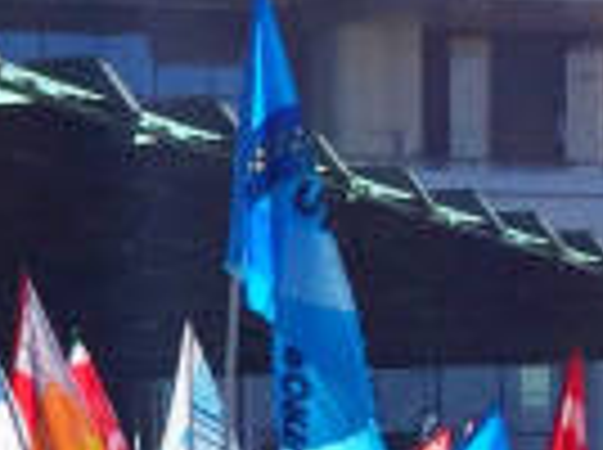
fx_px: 3860
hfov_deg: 7.8
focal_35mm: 222
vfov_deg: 6.6
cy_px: 454
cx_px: -1138
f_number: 2.2
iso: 32
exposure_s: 1/3597
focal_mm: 4.15
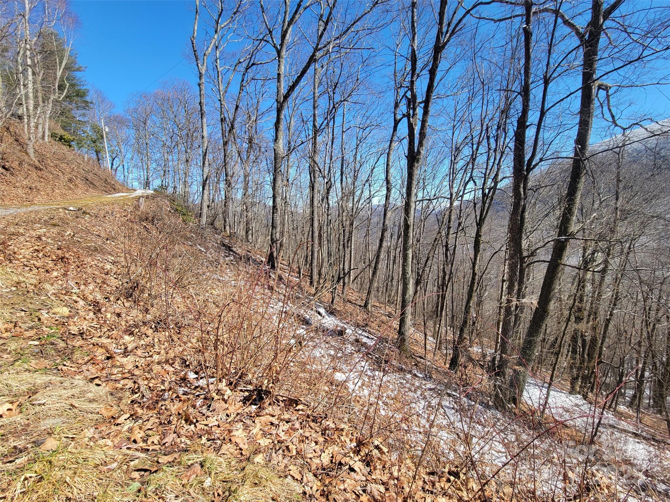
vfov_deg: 89.9
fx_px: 252
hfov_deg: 106.2
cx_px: 335
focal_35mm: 13
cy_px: 251
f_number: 2.2
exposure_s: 1/887
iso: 50
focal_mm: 2.2
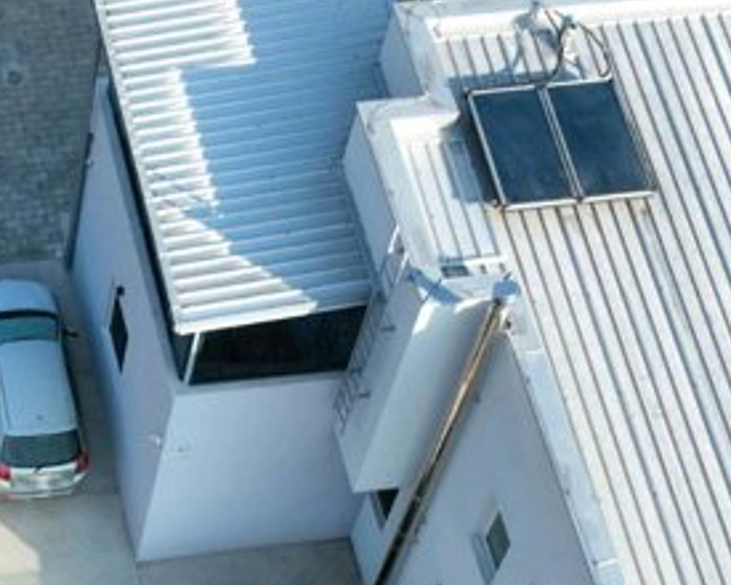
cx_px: -165
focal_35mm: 102
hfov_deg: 17.8
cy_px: 690
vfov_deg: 14.6
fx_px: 2207
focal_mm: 12.29
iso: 110
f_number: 2.8
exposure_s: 1/320
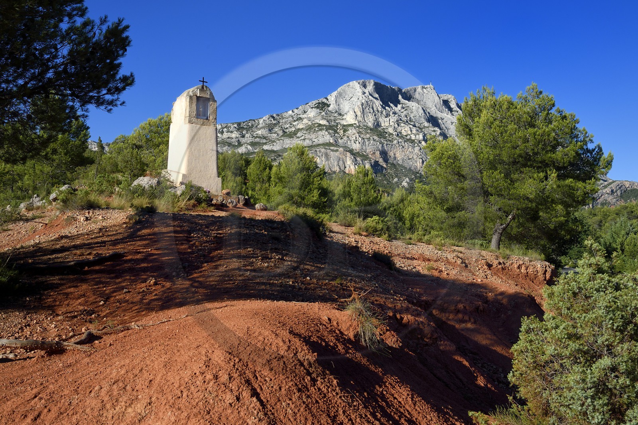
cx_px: 319
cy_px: 212
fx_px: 620
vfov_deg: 37.8
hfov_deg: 54.4
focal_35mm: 35
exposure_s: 1/250
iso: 200
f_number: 14
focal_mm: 35
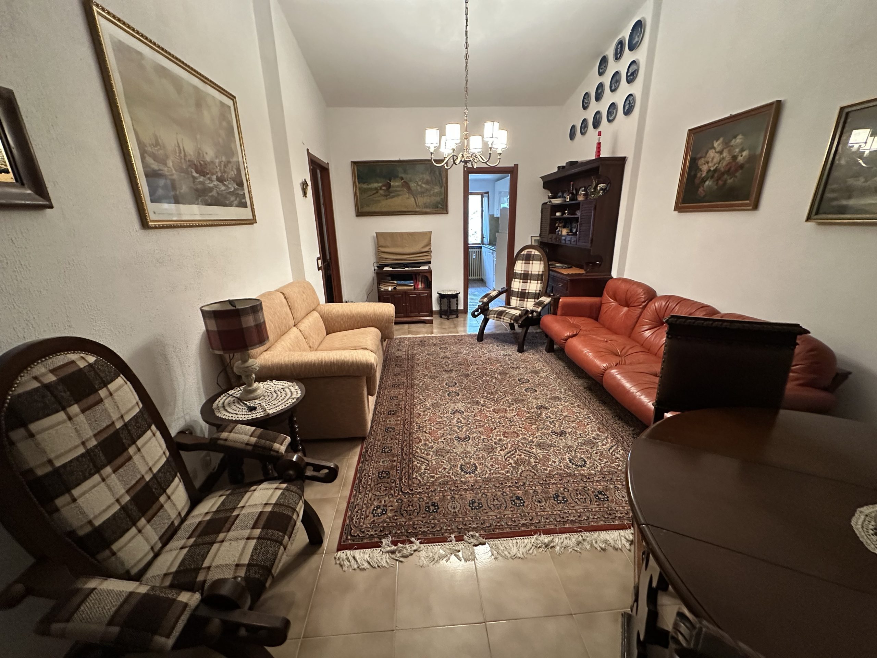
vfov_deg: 85.7
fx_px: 355
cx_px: 438
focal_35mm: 14
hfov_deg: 102.1
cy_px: 329
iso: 640
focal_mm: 2.22
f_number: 2.2
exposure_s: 1/50
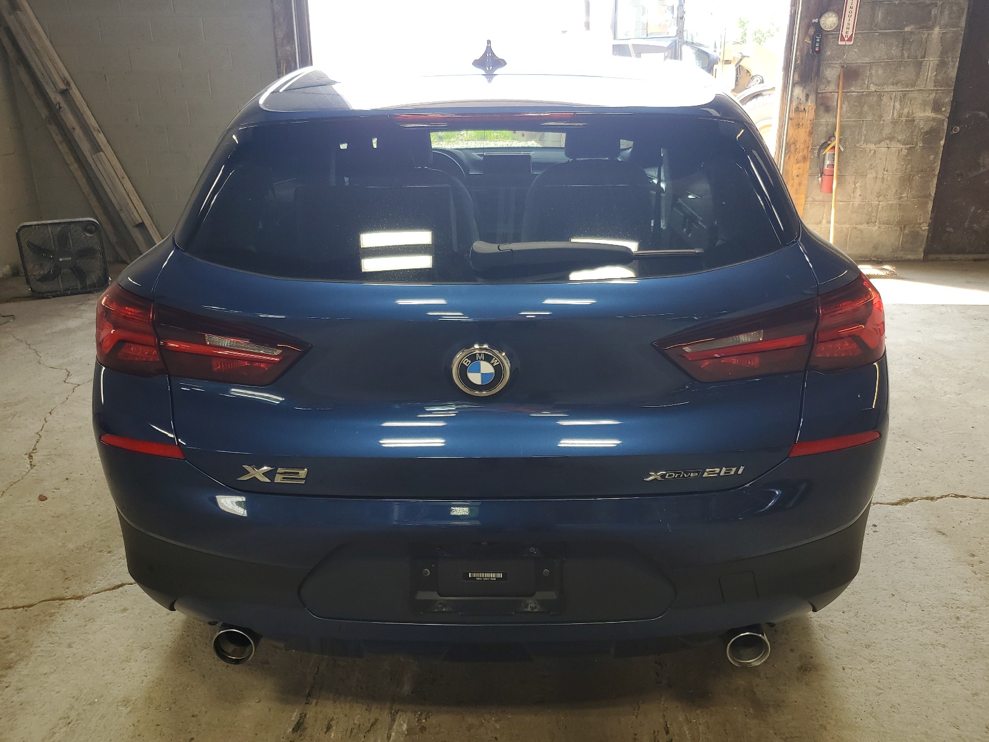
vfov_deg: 53.1
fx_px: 743
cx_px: 494
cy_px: 371
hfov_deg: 67.3
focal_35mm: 26
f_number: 1.5
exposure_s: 1/125
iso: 50
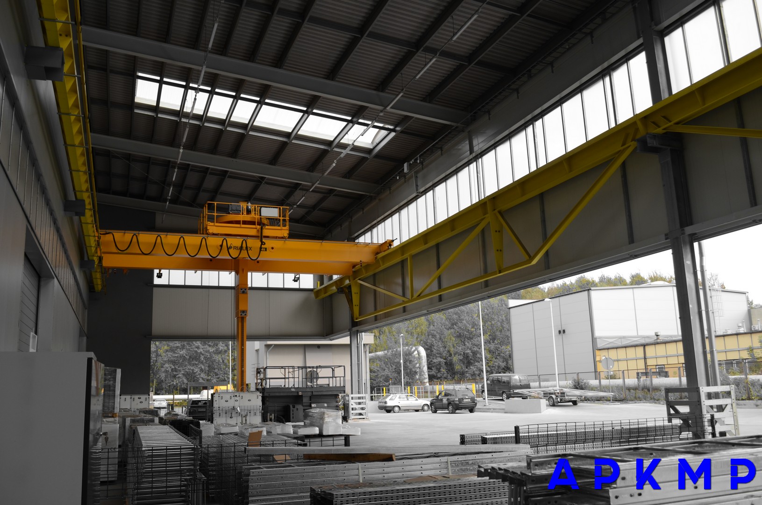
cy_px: 252
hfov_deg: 57.3
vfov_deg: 39.8
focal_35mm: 33
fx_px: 697
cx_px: 381
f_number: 6.3
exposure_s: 1/160
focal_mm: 22
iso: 200
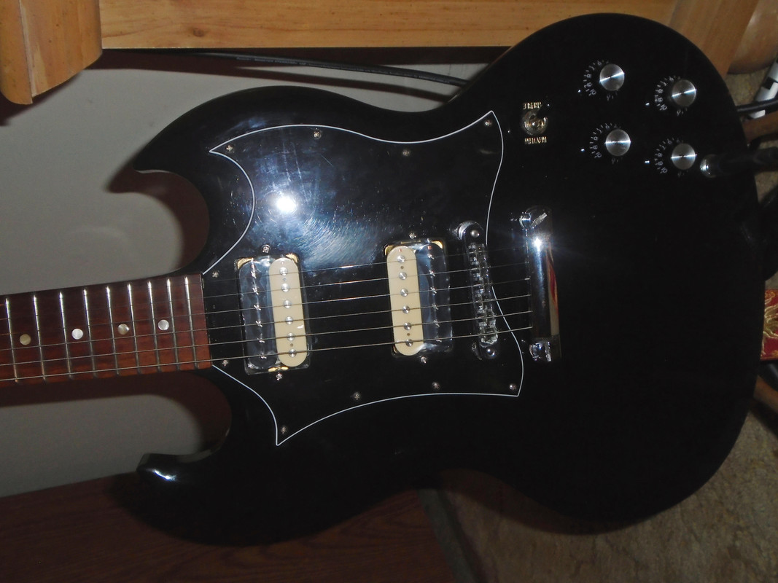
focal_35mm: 36
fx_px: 809
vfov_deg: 39.6
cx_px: 389
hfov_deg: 51.4
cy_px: 292
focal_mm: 6.4
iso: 200
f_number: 3.8
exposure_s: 1/30
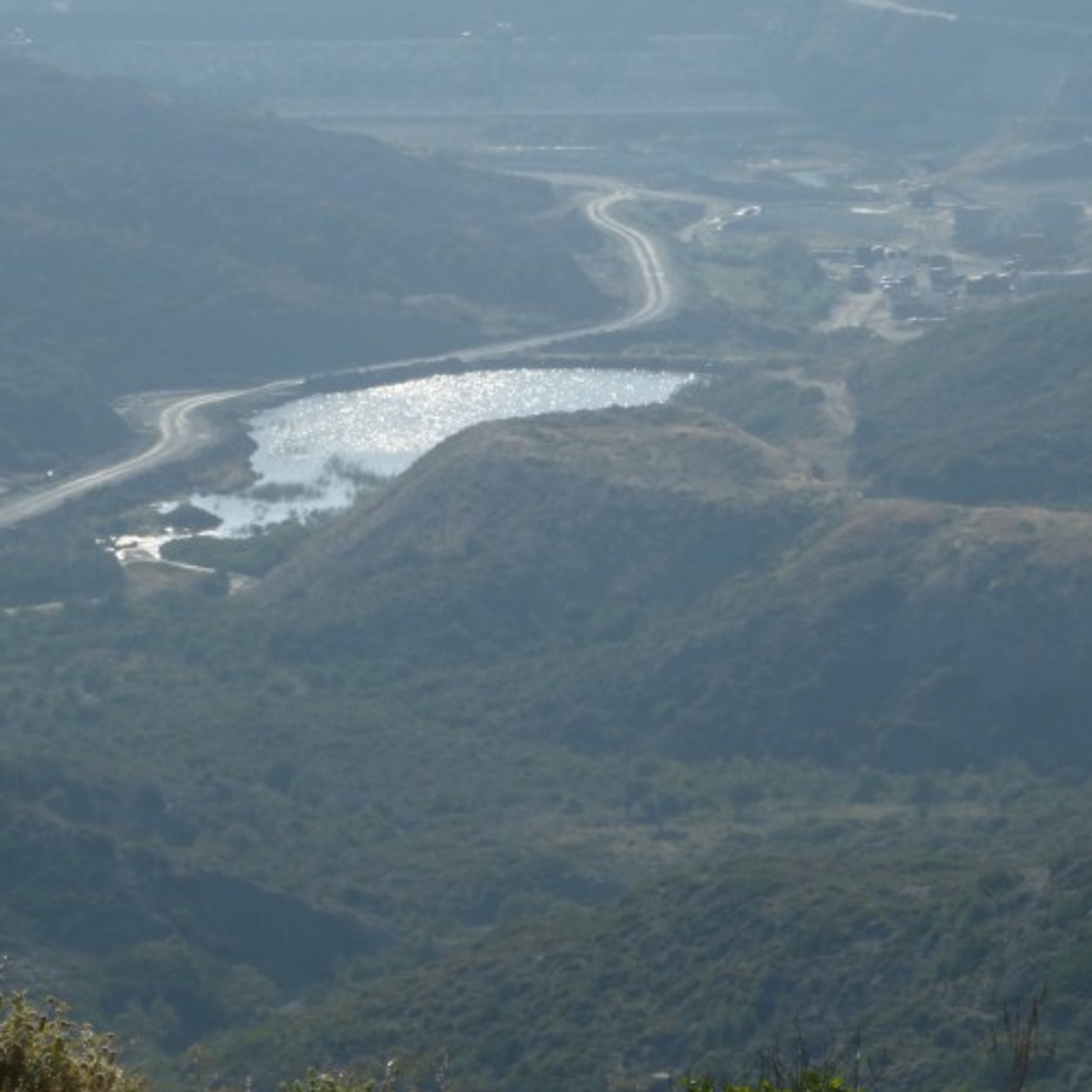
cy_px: 407
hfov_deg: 7.5
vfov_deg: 7.5
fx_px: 8280
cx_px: 526
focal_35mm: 232
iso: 100
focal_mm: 30.4
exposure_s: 1/640
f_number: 5.8
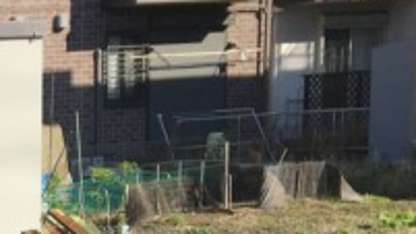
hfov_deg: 14.7
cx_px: -356
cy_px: 445
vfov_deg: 9.1
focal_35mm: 126
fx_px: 1390
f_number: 2.2
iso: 25
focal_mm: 4.15
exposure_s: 1/1374
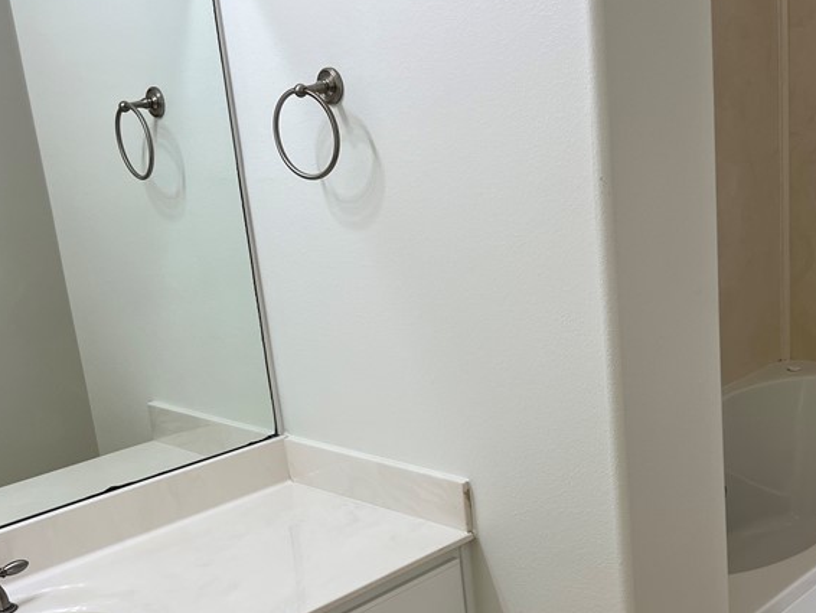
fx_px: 1108
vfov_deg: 30.6
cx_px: 492
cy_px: 417
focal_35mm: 47
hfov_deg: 40.2
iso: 32
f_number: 1.5
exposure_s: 1/124
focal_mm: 5.7
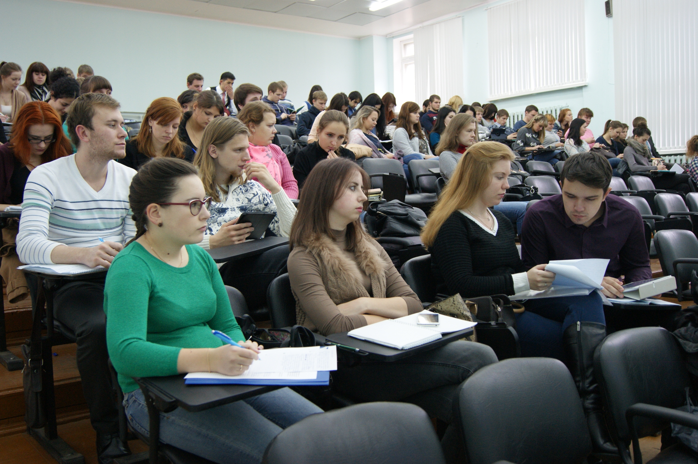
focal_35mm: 33
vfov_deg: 39.9
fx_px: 639
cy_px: 232
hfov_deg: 57.3
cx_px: 349
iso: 400
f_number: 4
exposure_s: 1/40
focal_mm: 22
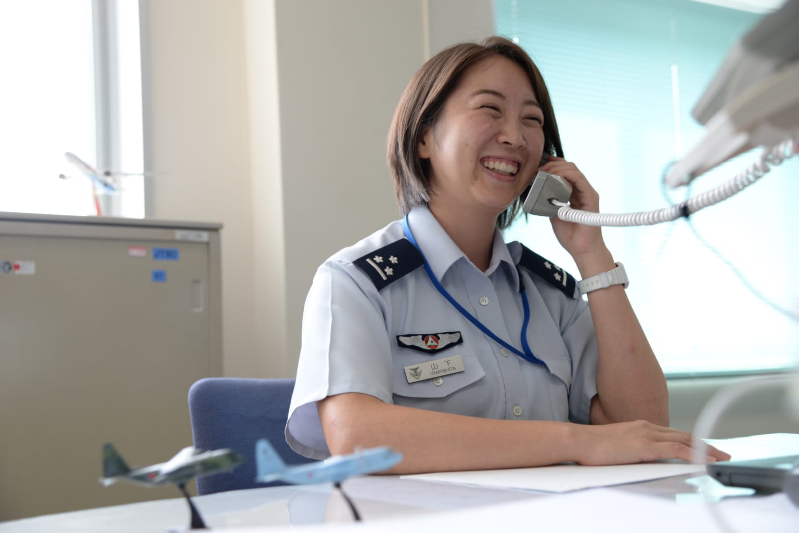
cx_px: 400
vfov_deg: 28.1
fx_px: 1066
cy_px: 266
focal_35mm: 48
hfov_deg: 41.1
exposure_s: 1/60
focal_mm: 48
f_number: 4
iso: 200
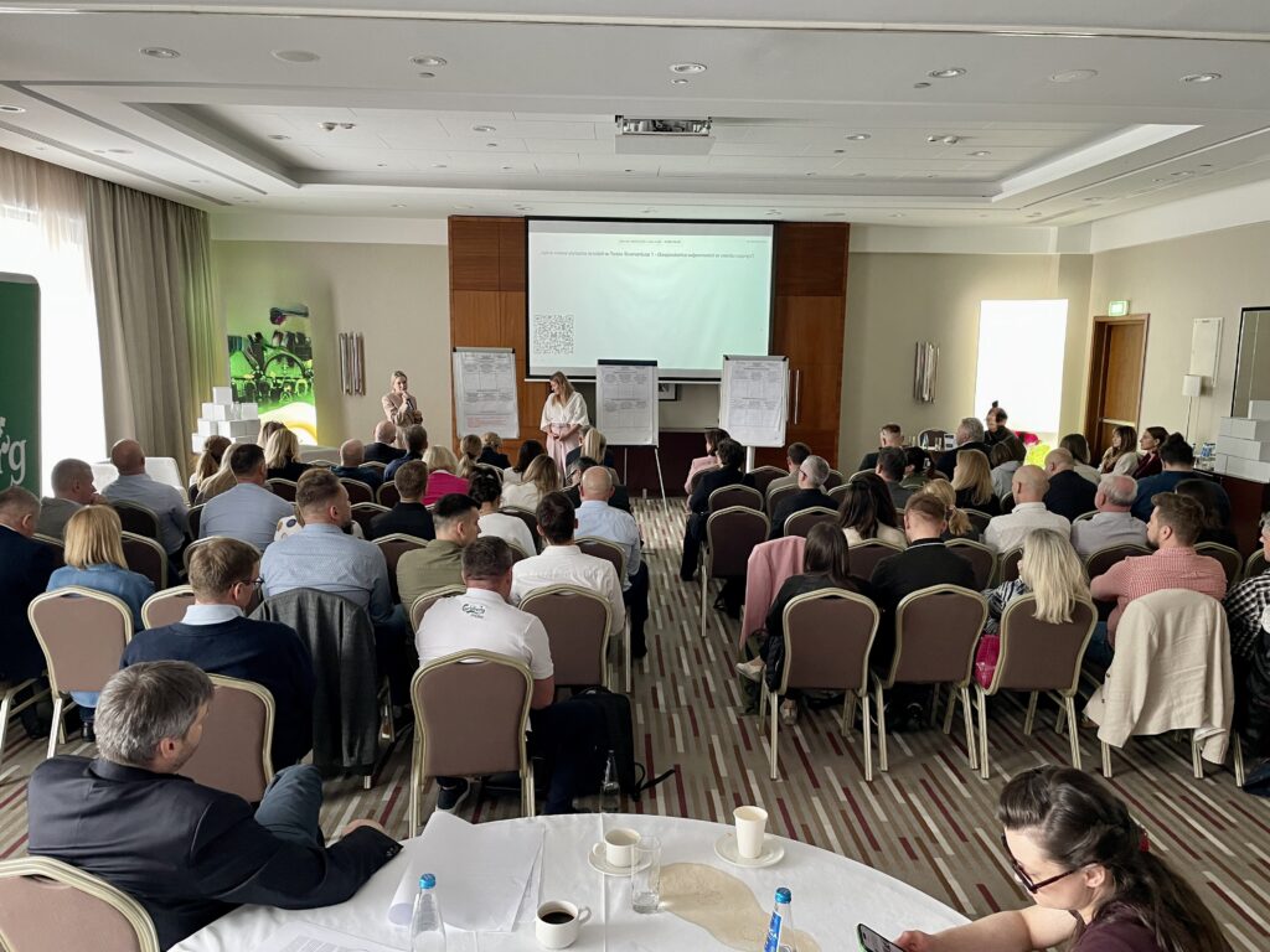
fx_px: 954
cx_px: 635
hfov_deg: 67.3
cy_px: 476
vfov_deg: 53.1
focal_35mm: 26
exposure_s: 1/60
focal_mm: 4.2
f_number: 1.6
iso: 125
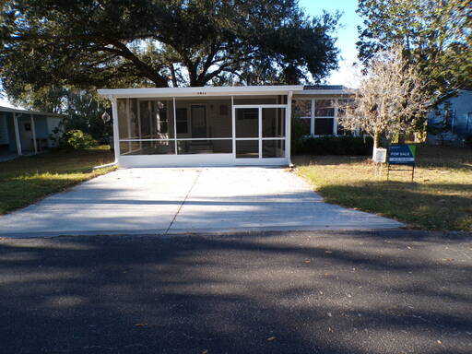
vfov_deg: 56.8
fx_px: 327
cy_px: 177
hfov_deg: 71.6
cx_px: 236
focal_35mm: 24
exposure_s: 1/170
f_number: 4.4
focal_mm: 4.3
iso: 100
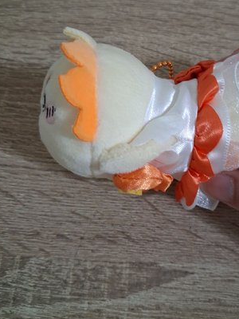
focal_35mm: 36
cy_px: 134
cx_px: 150
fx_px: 331
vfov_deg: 51.1
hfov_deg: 39.4
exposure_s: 1/30
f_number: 1.8
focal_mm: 4
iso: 500
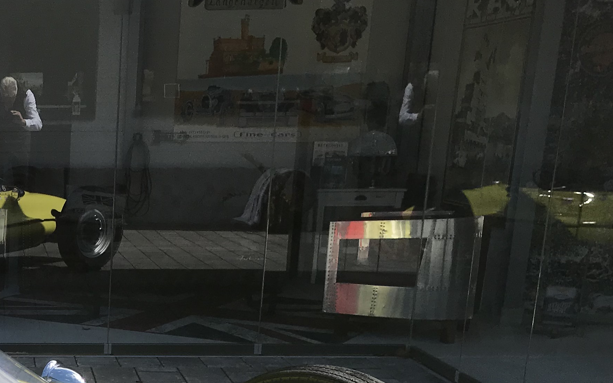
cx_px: -59
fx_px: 1136
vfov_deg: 18.2
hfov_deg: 27.6
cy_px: 455
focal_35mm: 68
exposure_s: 1/1570
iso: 20
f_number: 1.8
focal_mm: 3.99
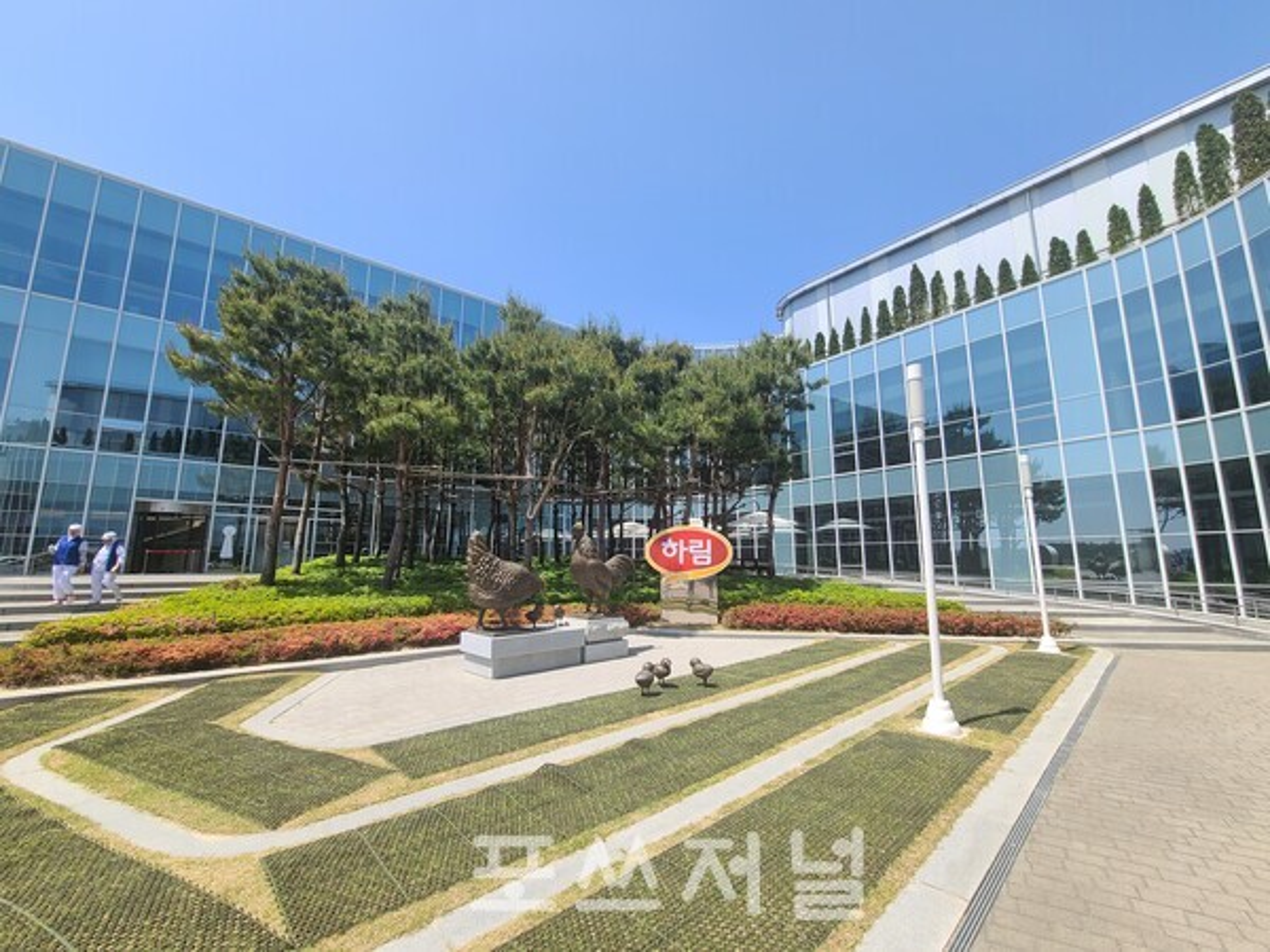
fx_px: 477
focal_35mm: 13
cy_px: 476
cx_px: 635
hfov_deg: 106.2
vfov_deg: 89.9
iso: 50
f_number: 2.2
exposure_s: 1/1272
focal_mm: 2.2
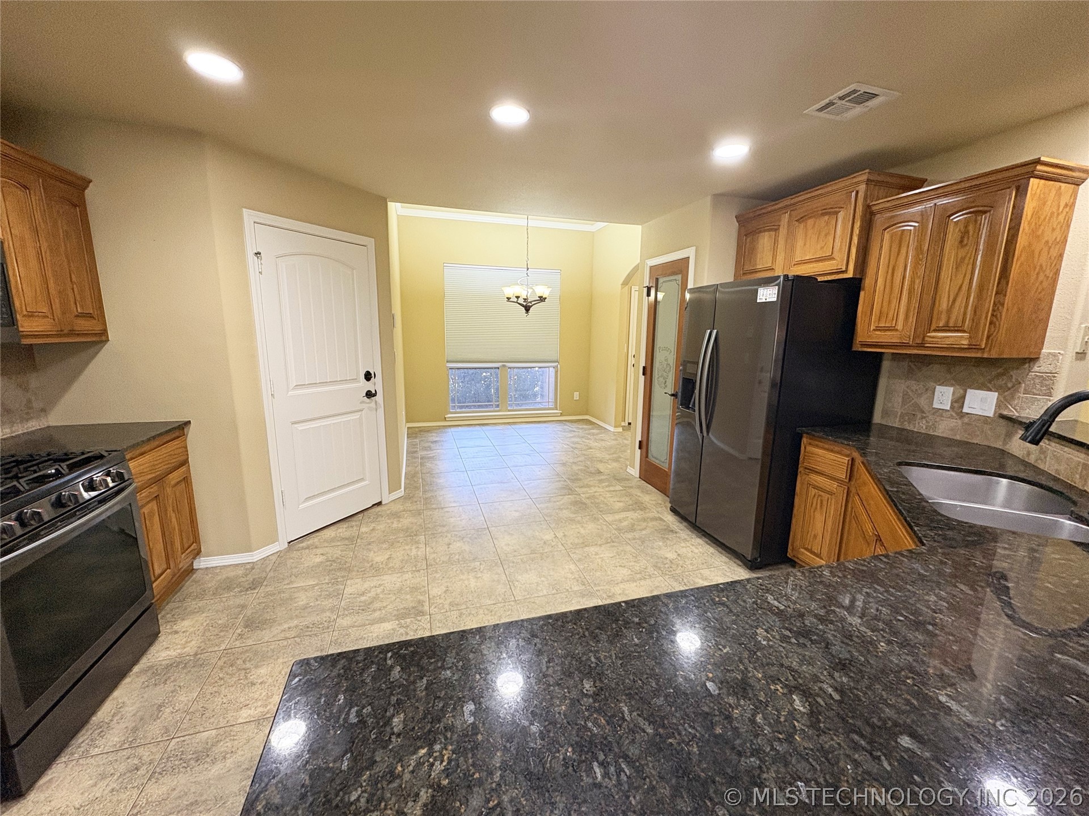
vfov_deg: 85.7
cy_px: 408
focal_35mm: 14
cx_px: 544
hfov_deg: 102.1
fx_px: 440
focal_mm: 2.22
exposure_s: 1/60
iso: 200
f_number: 2.2
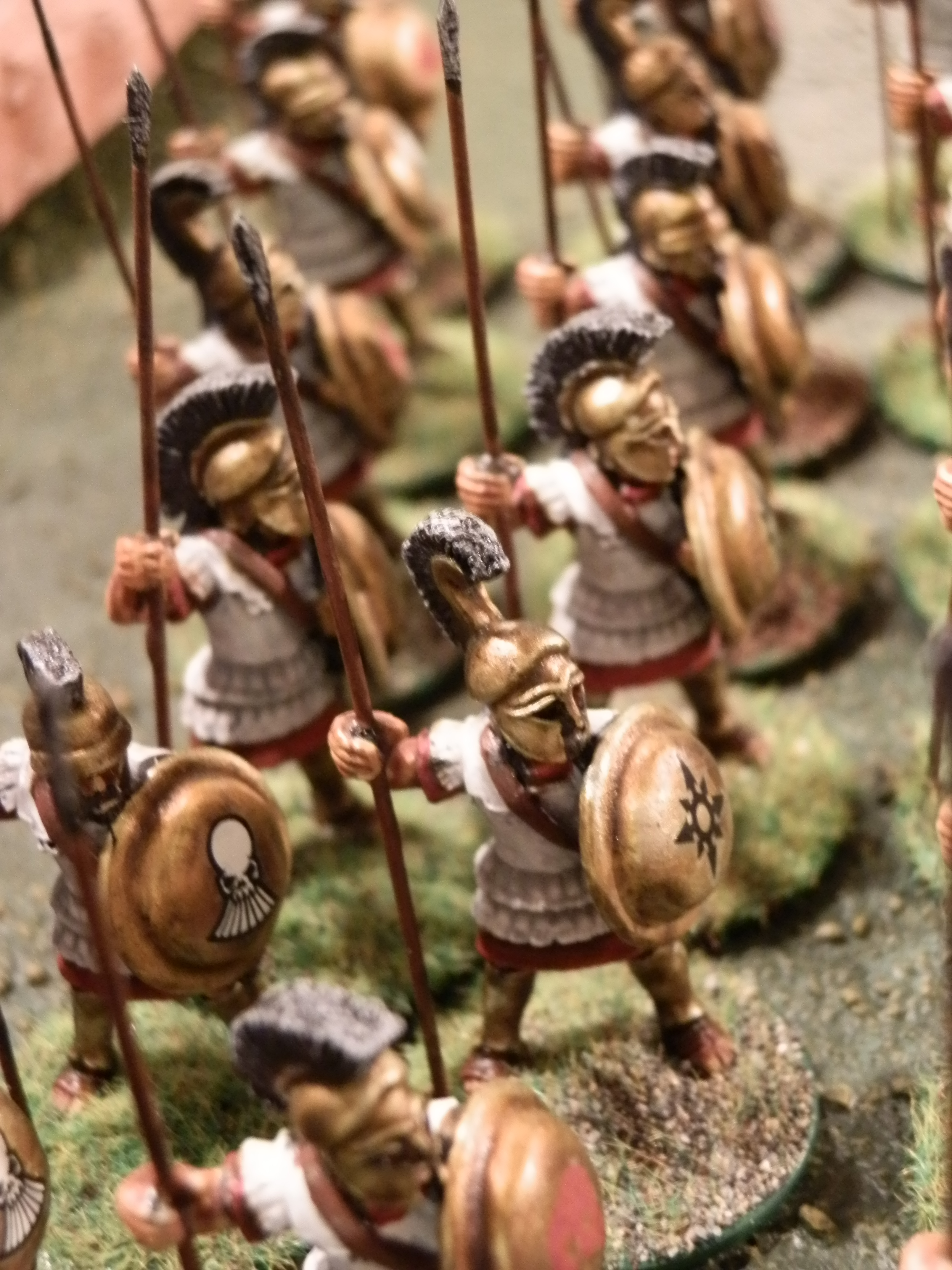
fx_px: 2237
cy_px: 635
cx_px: 476
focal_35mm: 61
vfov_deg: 31.7
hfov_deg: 24.0
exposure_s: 1/8
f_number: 3.7
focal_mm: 10.99
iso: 400
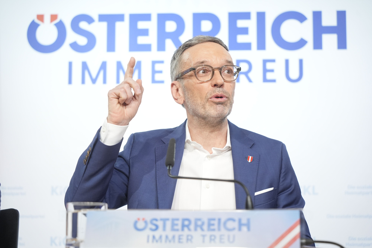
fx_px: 847
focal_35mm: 82
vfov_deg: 16.7
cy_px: 124
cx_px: 186
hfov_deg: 24.8
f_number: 4.5
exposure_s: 1/400
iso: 1600
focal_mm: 82
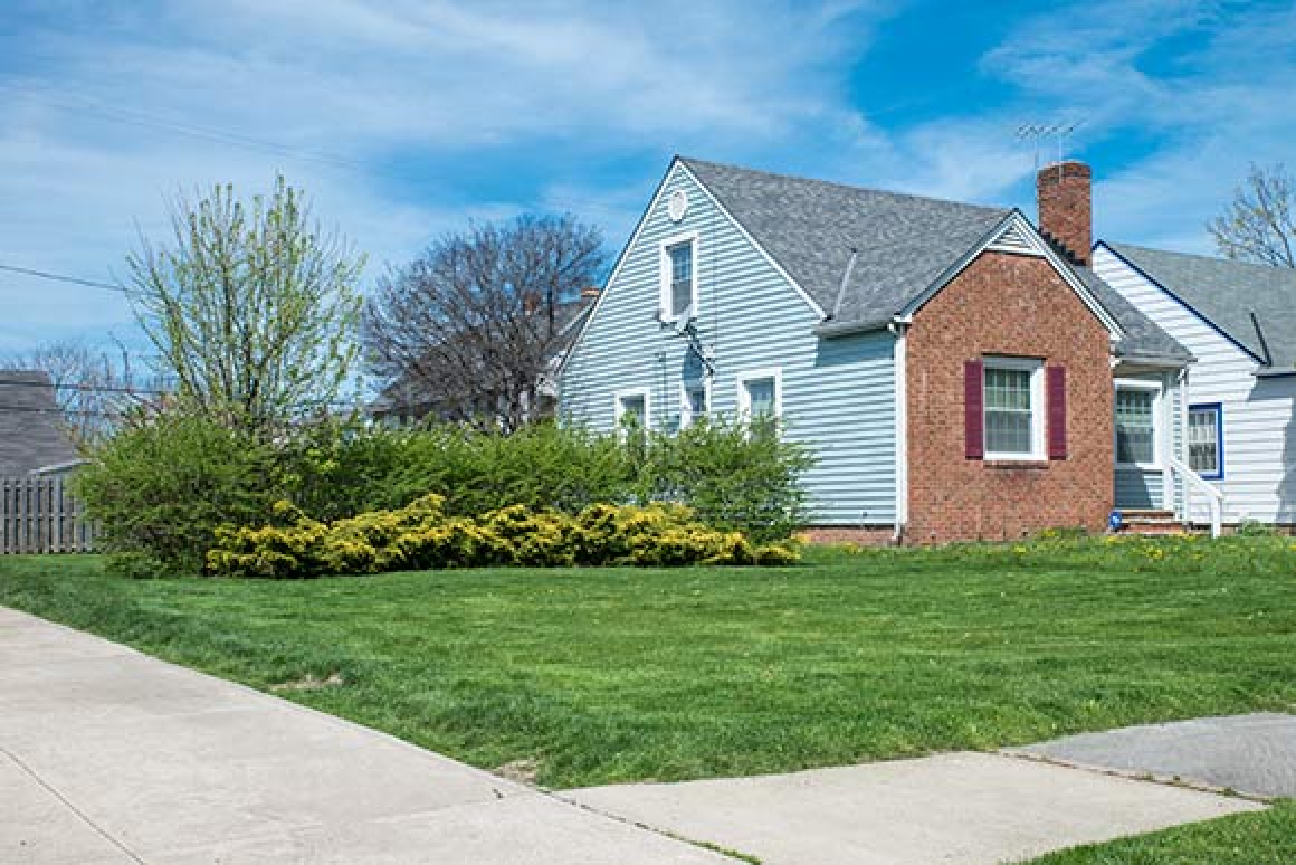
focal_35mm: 38
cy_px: 432
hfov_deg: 50.7
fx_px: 1368
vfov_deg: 35.1
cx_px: 648
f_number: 19
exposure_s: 1/180
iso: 250
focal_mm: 38
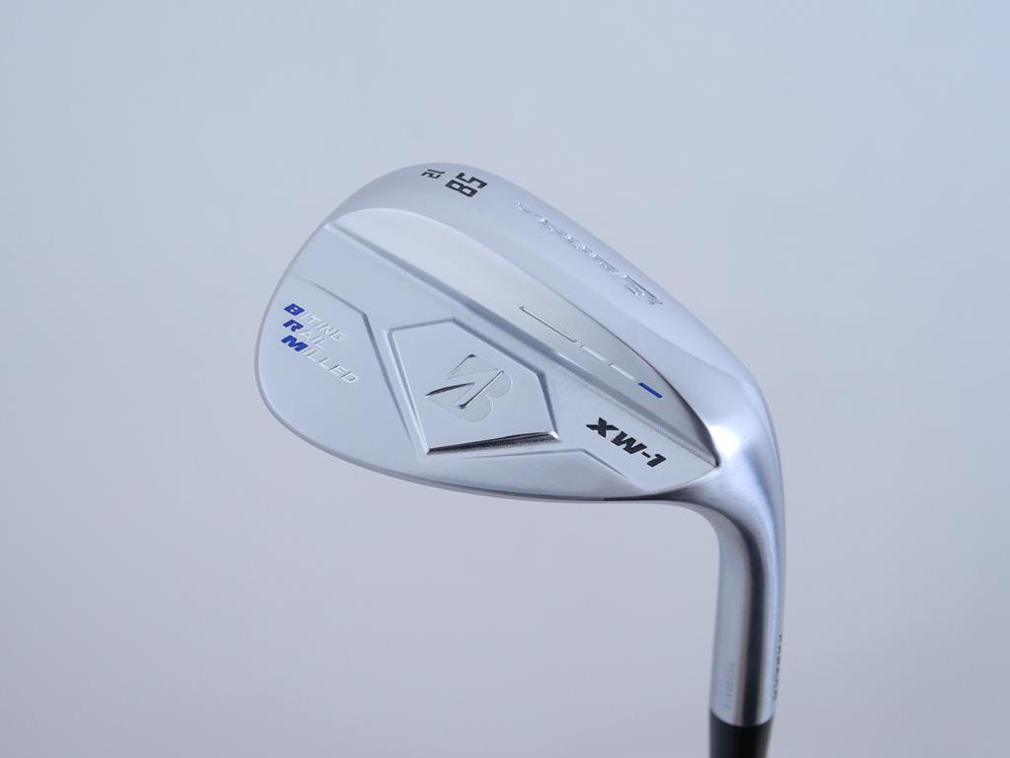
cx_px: 505
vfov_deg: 29.1
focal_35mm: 50
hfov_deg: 38.2
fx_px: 1459
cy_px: 379
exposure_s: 1/160
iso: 1600
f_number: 4
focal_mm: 25
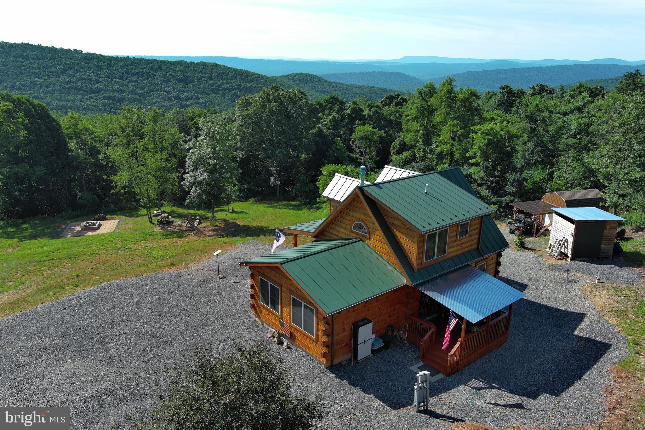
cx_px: 322
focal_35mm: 29
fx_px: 520
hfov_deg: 63.7
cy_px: 215
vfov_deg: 45.0
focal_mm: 10.57
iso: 100
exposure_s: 1/996
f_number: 2.8
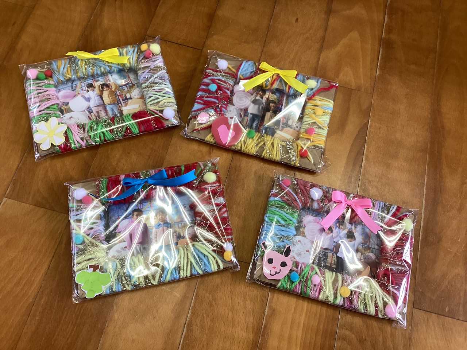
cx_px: 234
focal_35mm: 31
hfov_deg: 58.4
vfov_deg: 45.4
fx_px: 418
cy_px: 175
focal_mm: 3.3
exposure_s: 1/50
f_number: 2.4
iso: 80
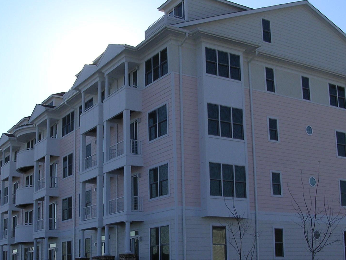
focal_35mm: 54
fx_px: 540
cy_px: 179
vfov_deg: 26.8
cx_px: 129
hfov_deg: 35.3
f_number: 5.6
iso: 100
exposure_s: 1/367
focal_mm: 5.8
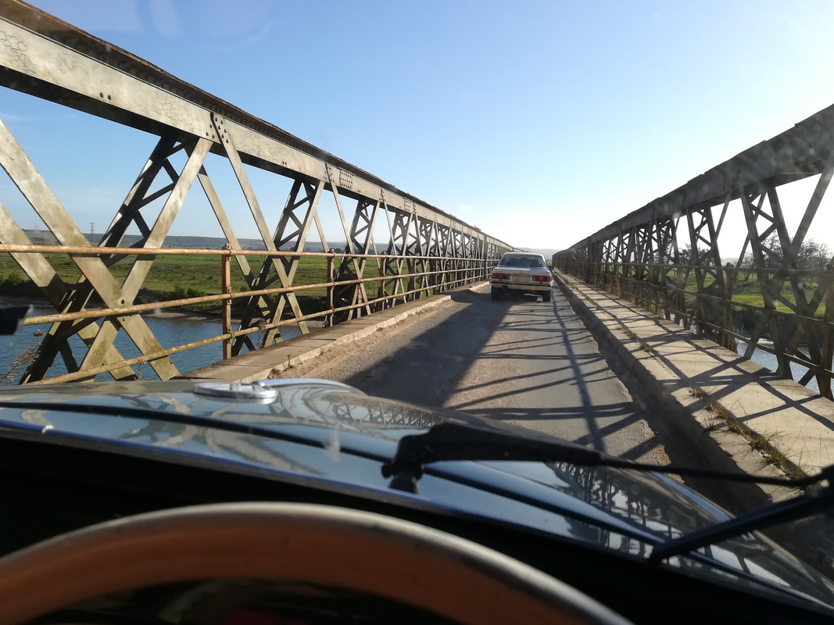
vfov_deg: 53.1
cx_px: 417
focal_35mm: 26
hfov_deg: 67.3
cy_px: 312
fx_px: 626
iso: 50
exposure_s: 1/837
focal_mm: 3.83
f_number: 2.2
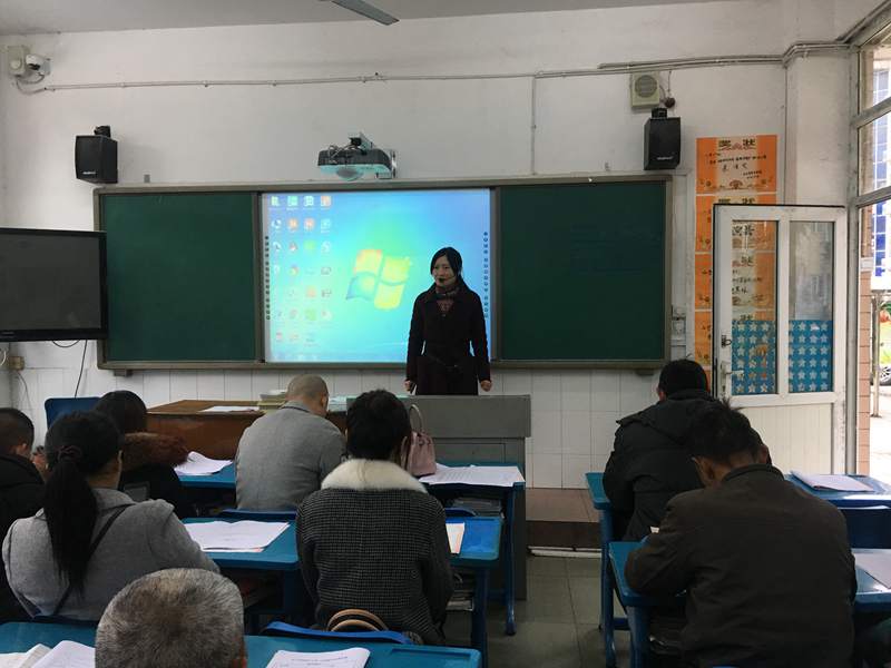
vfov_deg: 48.2
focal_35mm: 29
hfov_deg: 61.7
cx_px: 446
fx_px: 746
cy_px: 334
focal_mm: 4.15
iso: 64
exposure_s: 1/33
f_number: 2.2
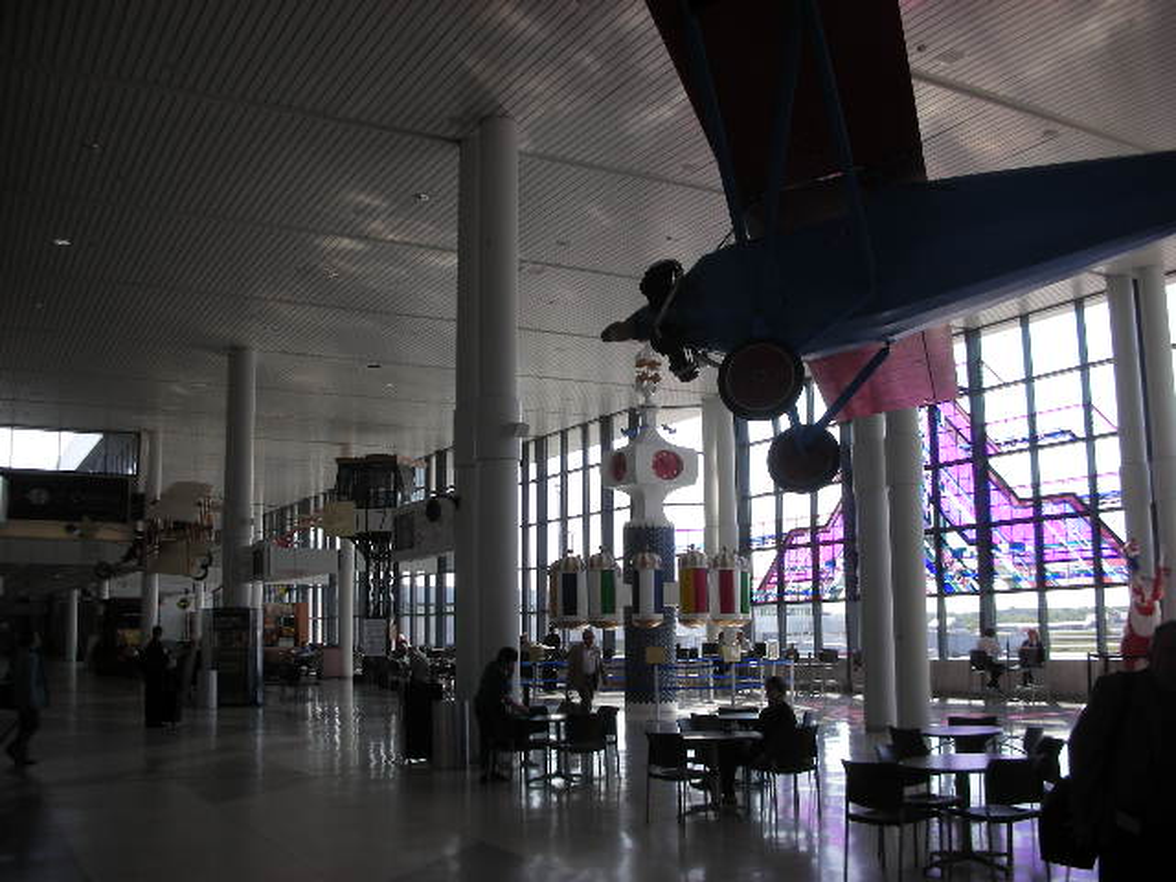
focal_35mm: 35
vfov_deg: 40.7
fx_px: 1189
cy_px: 441
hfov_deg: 52.6
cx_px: 588
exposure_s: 1/132
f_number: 3
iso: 50
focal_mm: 5.8
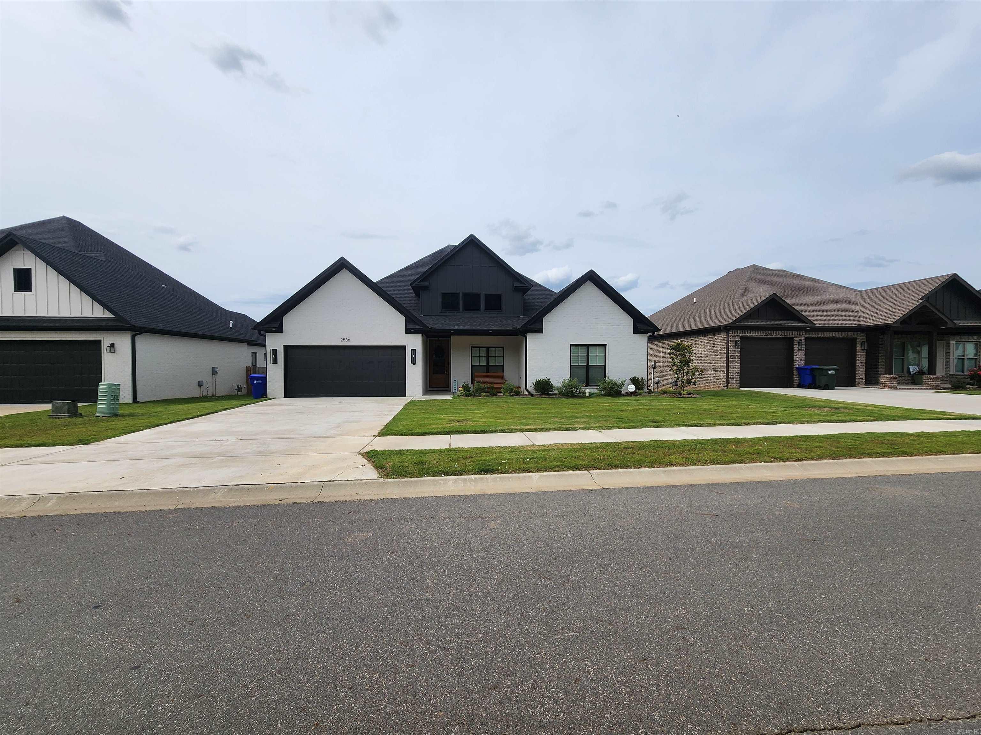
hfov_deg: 106.2
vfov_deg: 89.9
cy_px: 368
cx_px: 490
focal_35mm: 13
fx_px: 368
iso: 50
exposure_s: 1/2327
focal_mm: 2.2
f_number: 2.2
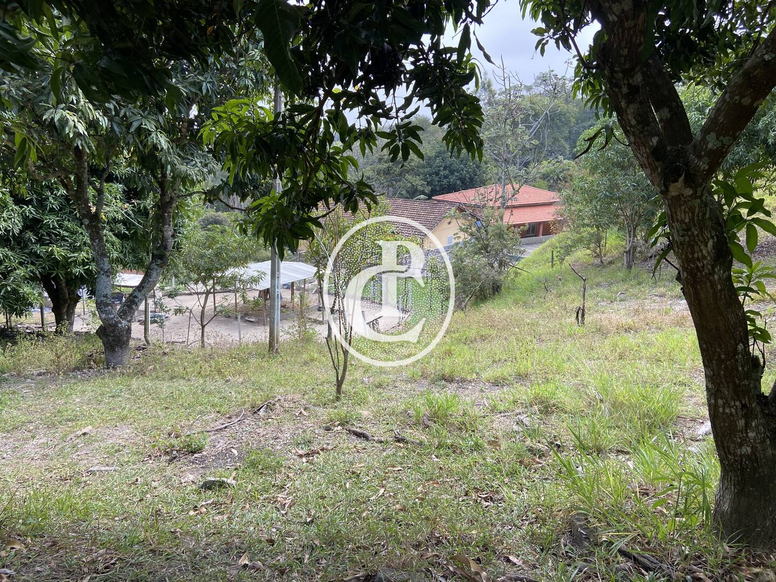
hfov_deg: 67.3
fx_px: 583
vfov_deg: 53.1
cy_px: 291
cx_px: 388
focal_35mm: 26
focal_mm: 4.25
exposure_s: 1/307
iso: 32
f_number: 1.8
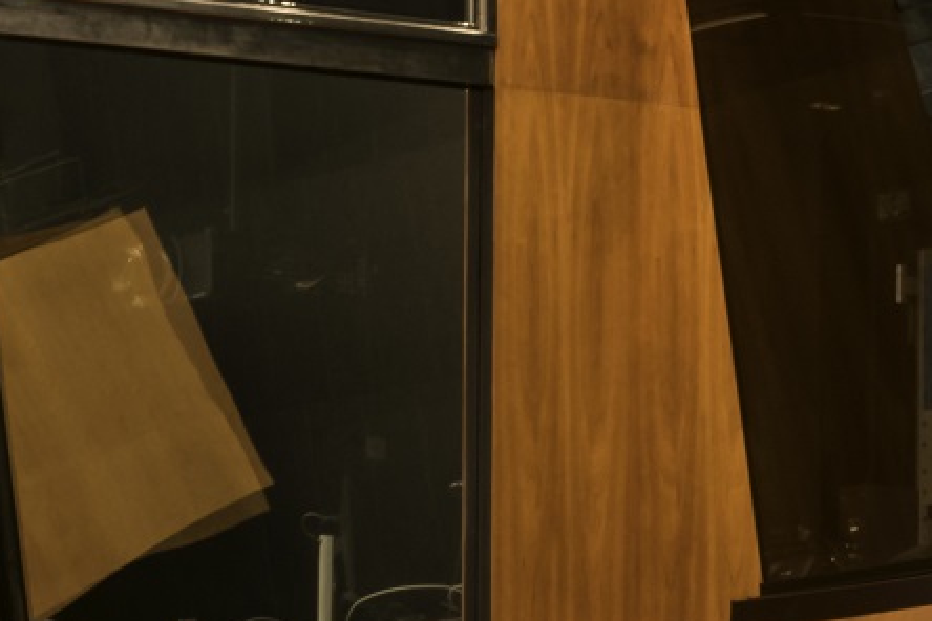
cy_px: 1460
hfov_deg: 5.2
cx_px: 802
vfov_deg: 3.4
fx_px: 10199
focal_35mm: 394
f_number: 13
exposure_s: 1
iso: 200
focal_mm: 70
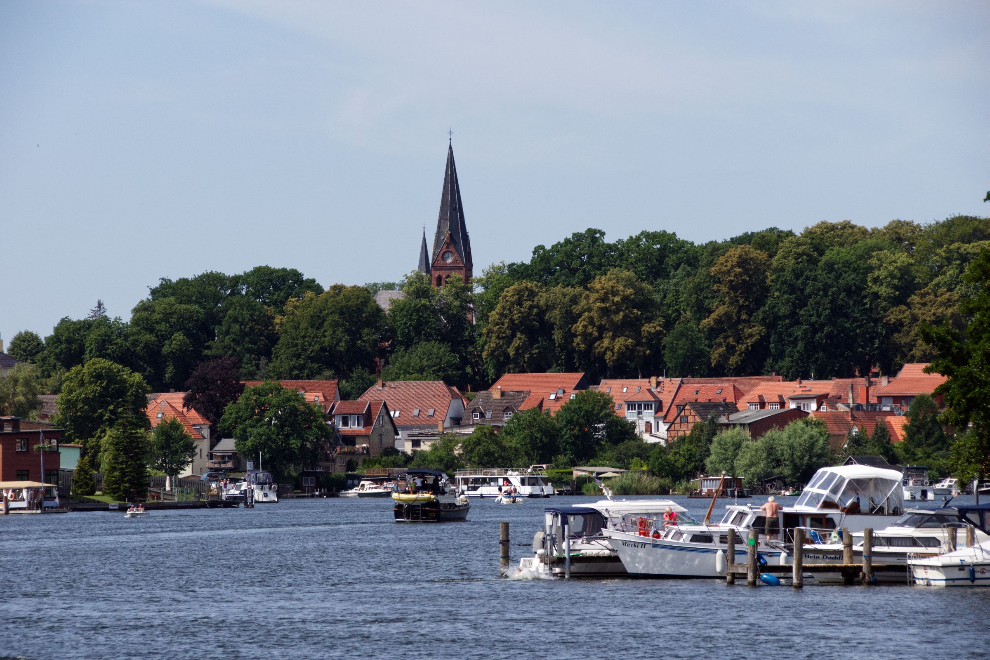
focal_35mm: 225
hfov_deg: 9.1
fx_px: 6187
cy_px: 330
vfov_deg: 6.1
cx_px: 495
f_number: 10
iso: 400
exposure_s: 1/1000
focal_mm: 150
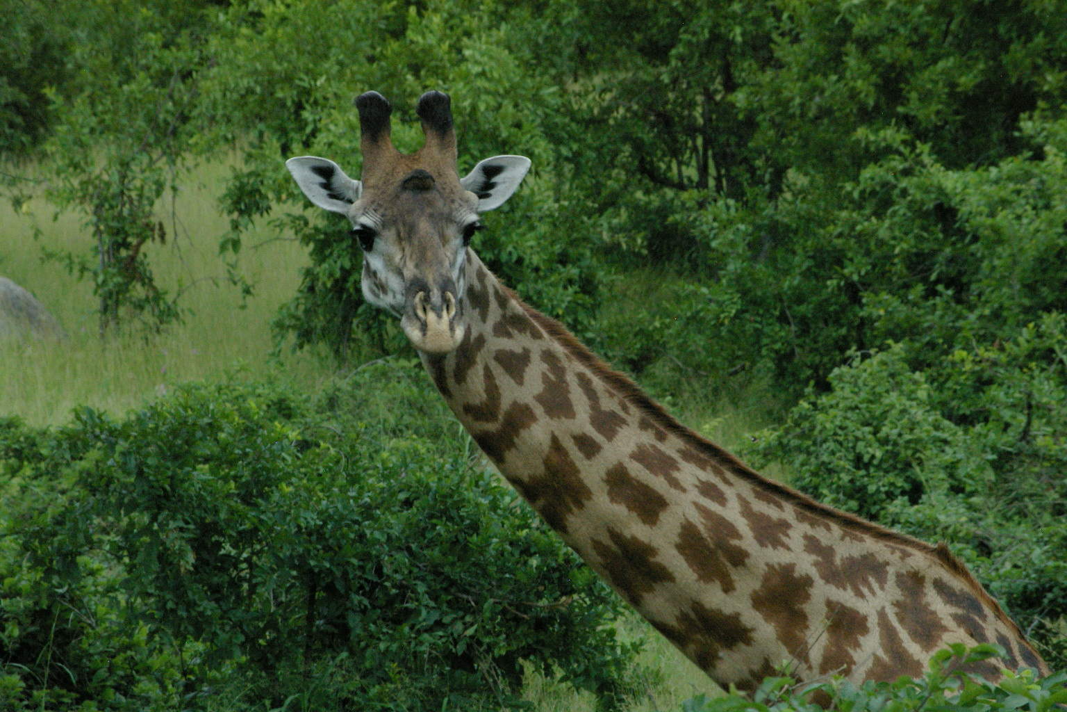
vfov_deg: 5.1
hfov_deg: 7.6
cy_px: 356
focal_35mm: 270
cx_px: 534
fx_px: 8002
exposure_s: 1/500
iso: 1600
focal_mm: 180
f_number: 9.5
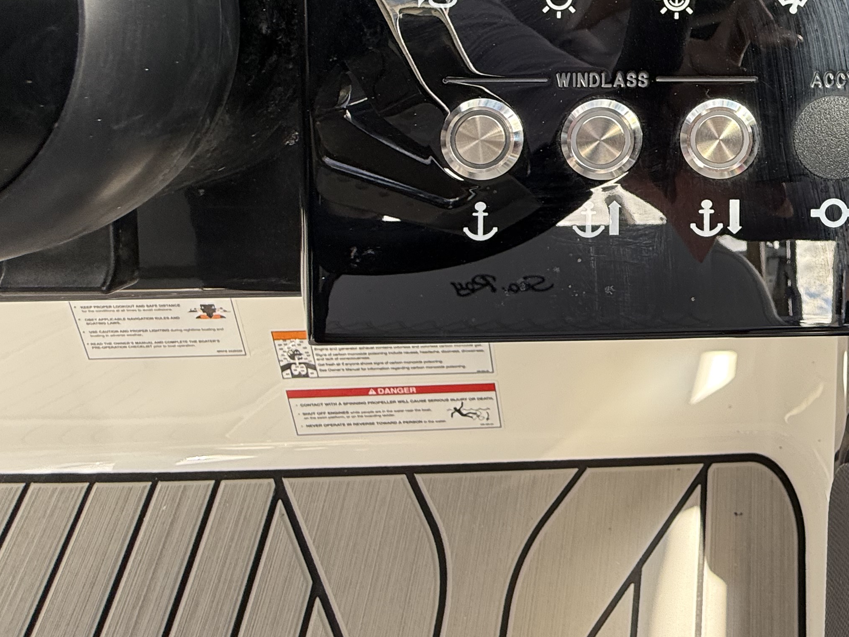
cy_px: 64
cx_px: 820
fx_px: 687
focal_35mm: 28
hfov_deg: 52.5
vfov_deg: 45.1
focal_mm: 2.22
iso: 64
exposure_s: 1/109
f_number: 2.2
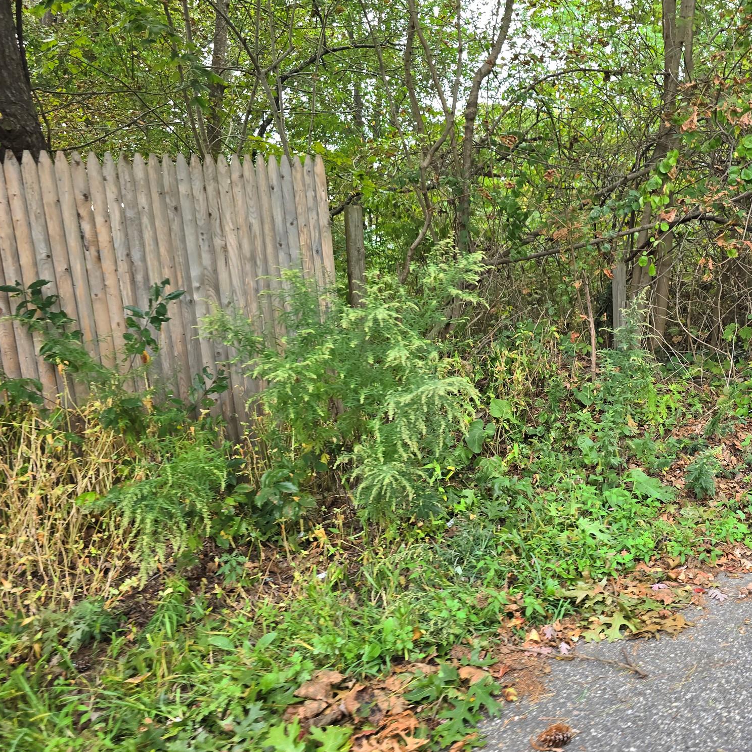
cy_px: 377
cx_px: 473
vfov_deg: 57.3
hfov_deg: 56.6
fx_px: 688
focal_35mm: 28
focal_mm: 6.3
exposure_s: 1/180
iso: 80
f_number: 1.7
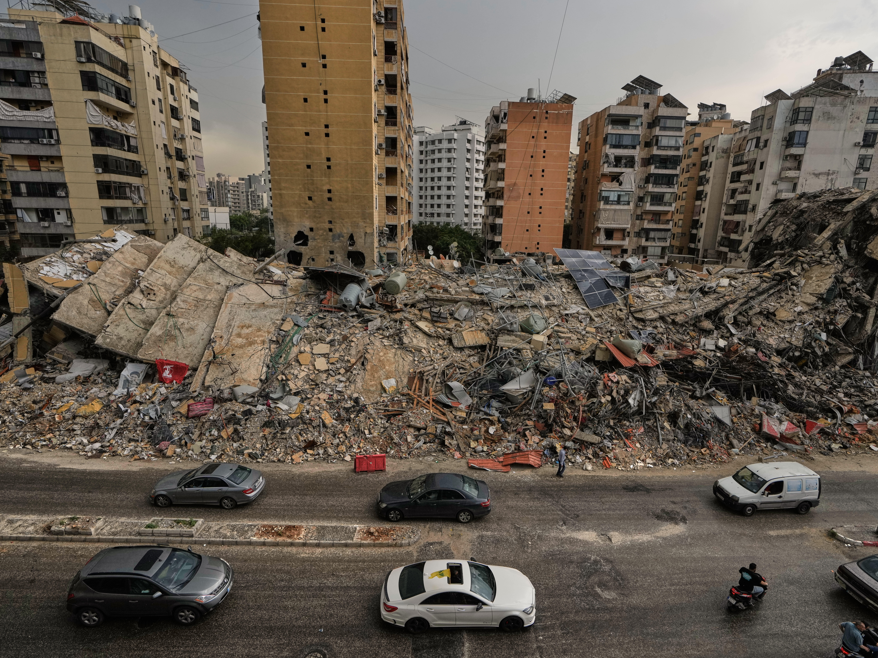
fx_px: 457
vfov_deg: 71.6
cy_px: 329
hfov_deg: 87.7
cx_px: 457
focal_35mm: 18
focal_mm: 16
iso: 500
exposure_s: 1/500
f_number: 10
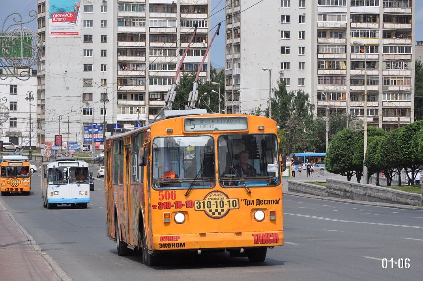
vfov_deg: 9.9
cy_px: 140
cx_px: 212
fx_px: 1620
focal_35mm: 138
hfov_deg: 14.9
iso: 400
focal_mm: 92
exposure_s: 1/2000
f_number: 7.1
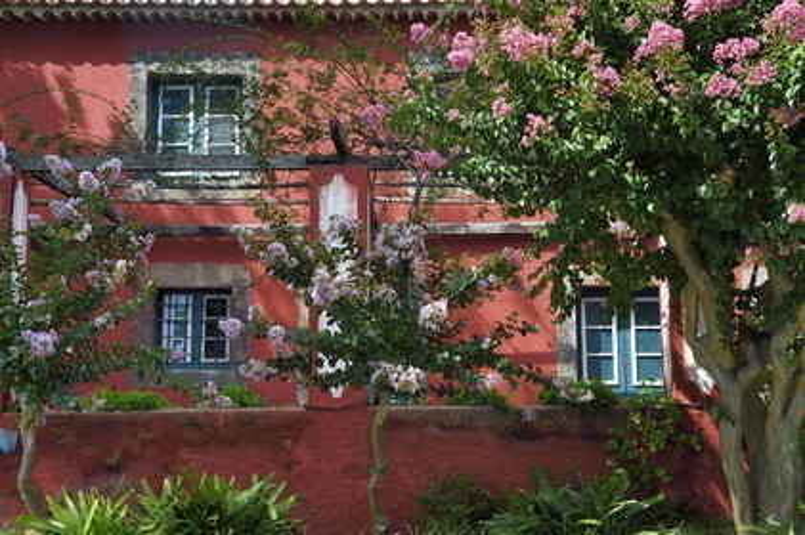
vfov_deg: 28.0
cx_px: 402
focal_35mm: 48
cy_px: 268
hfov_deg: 41.1
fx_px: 1072
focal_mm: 48
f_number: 10
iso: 200
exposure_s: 1/250
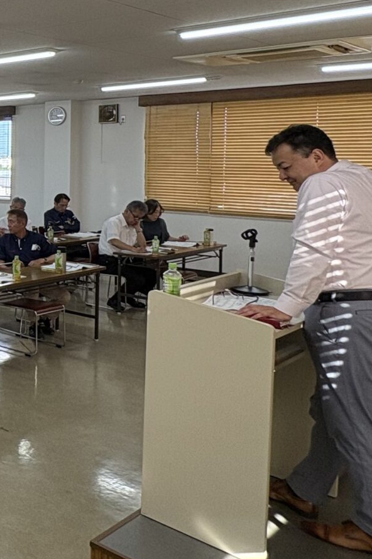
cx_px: -217
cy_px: 180
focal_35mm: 42
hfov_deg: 23.7
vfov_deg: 45.6
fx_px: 651
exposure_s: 1/103
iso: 125
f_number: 2.2
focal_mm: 2.22
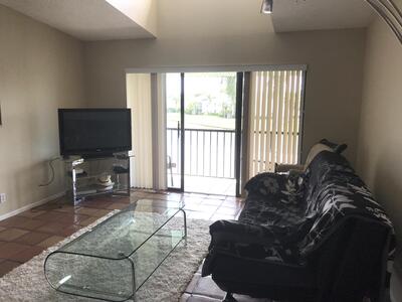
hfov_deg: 63.4
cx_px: 201
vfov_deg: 49.7
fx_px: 325
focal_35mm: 28
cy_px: 151
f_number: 1.8
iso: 20
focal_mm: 3.99
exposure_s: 1/153
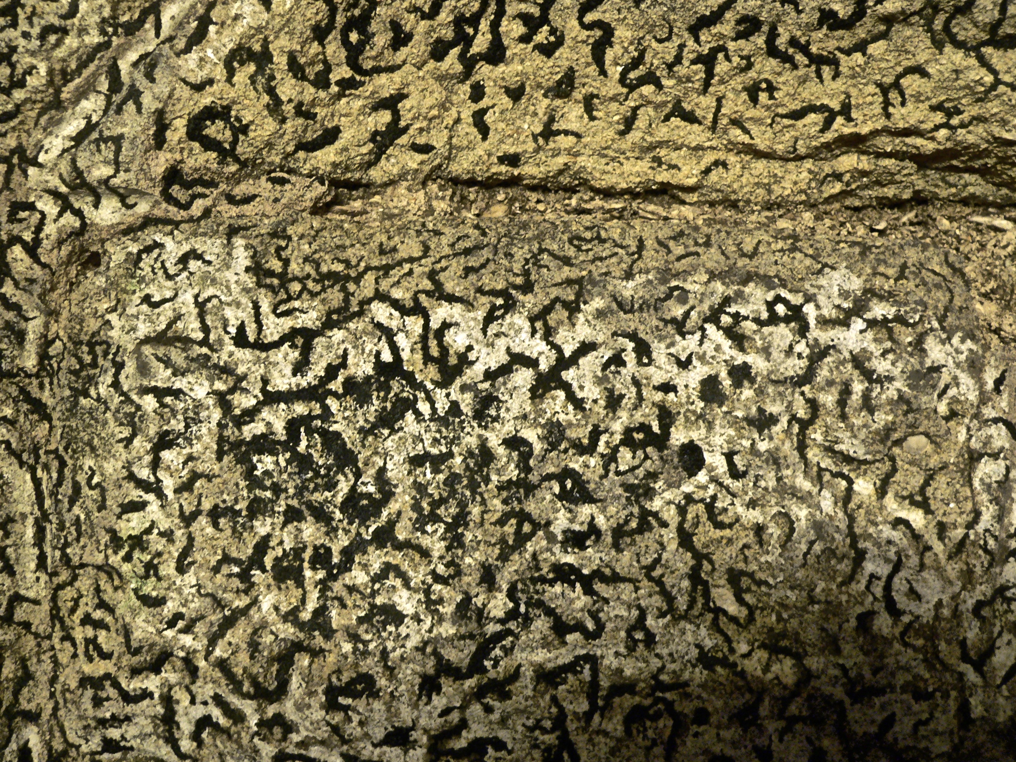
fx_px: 1057
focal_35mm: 36
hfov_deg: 51.4
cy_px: 381
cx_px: 508
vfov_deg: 39.7
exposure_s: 1/4
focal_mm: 6
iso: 200
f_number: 2.8
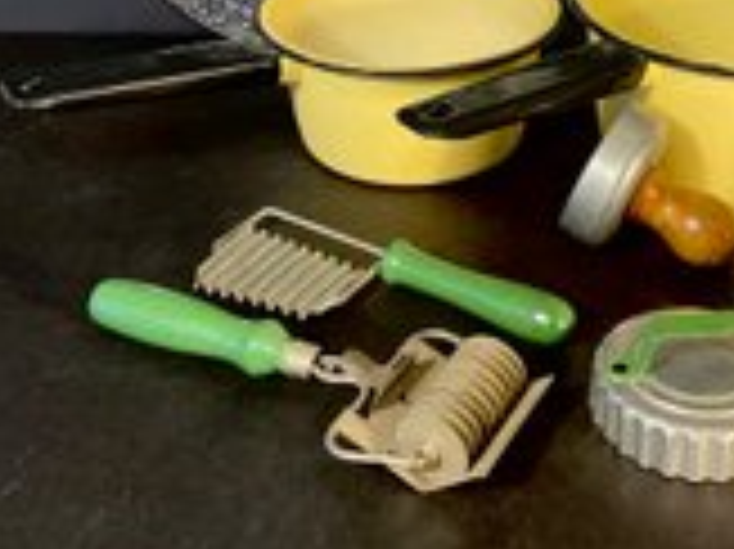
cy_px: 65
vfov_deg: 23.4
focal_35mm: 61
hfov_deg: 31.4
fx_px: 1292
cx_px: 511
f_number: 1.8
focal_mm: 3
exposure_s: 1/60
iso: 80
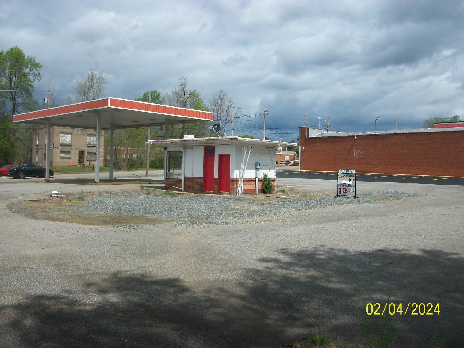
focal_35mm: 34
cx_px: 232
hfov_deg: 54.0
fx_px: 456
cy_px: 174
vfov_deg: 41.8
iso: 80
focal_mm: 5.7
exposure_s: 1/800
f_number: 5.5
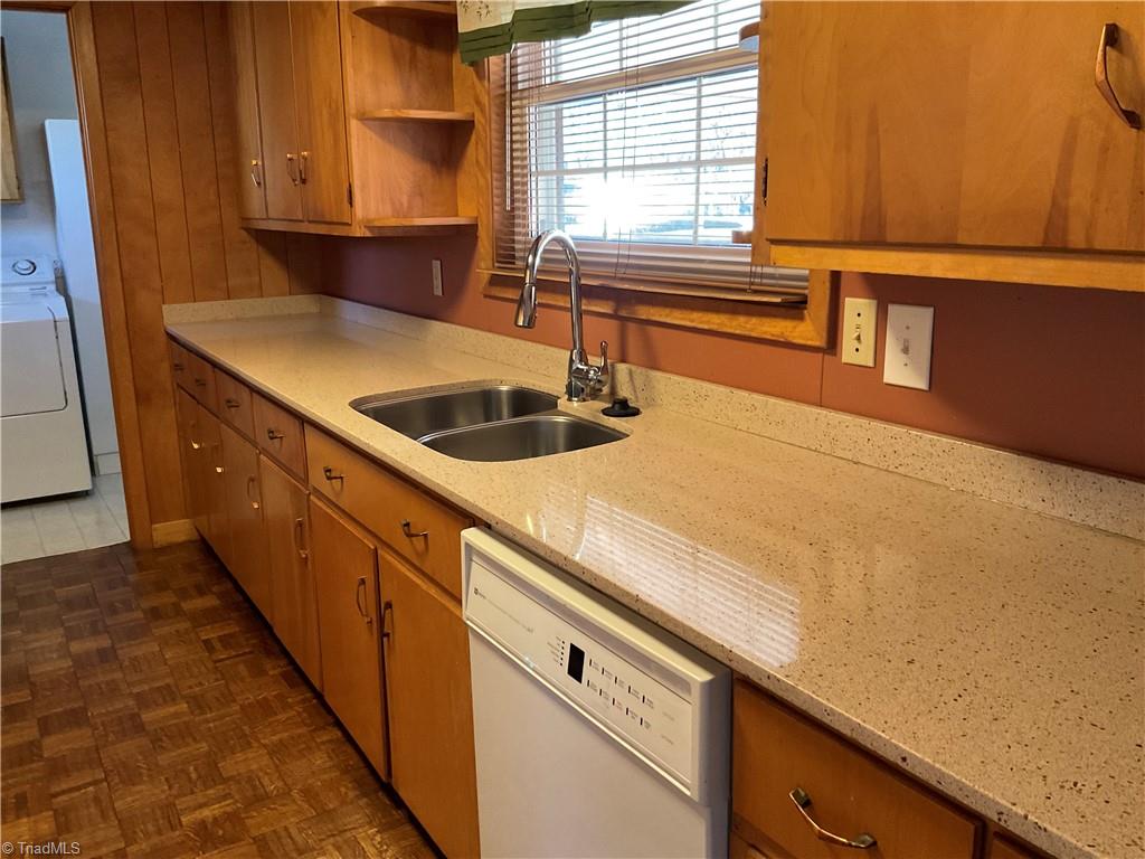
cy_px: 430
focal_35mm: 29
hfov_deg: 61.7
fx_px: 959
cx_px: 572
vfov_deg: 48.2
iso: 200
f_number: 1.8
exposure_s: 1/40
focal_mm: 3
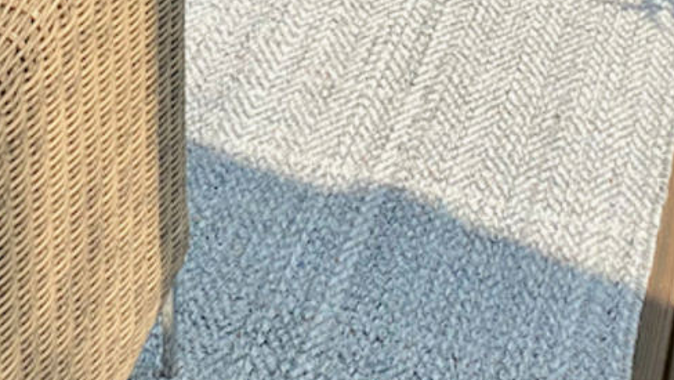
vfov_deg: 9.4
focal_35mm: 116
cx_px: 6
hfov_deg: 18.0
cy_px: -497
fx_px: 2074
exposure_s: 1/919
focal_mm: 4.25
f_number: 1.8
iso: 32
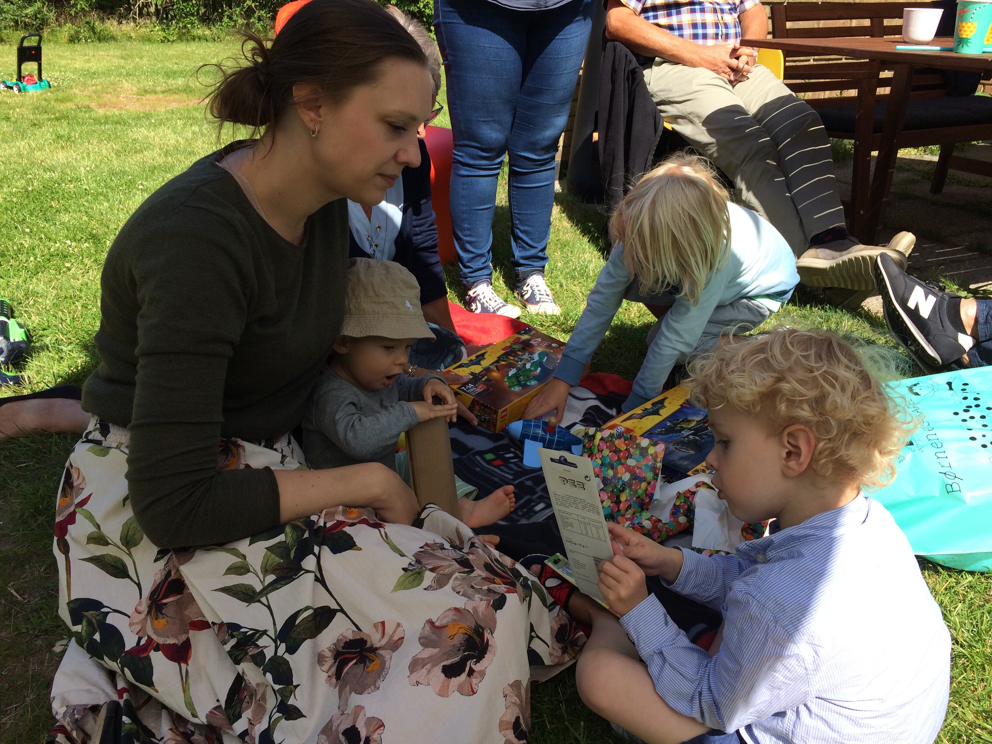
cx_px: 496
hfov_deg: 61.7
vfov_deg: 48.2
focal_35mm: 29
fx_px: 831
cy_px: 372
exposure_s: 1/1282
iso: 32
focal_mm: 4.15
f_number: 2.2
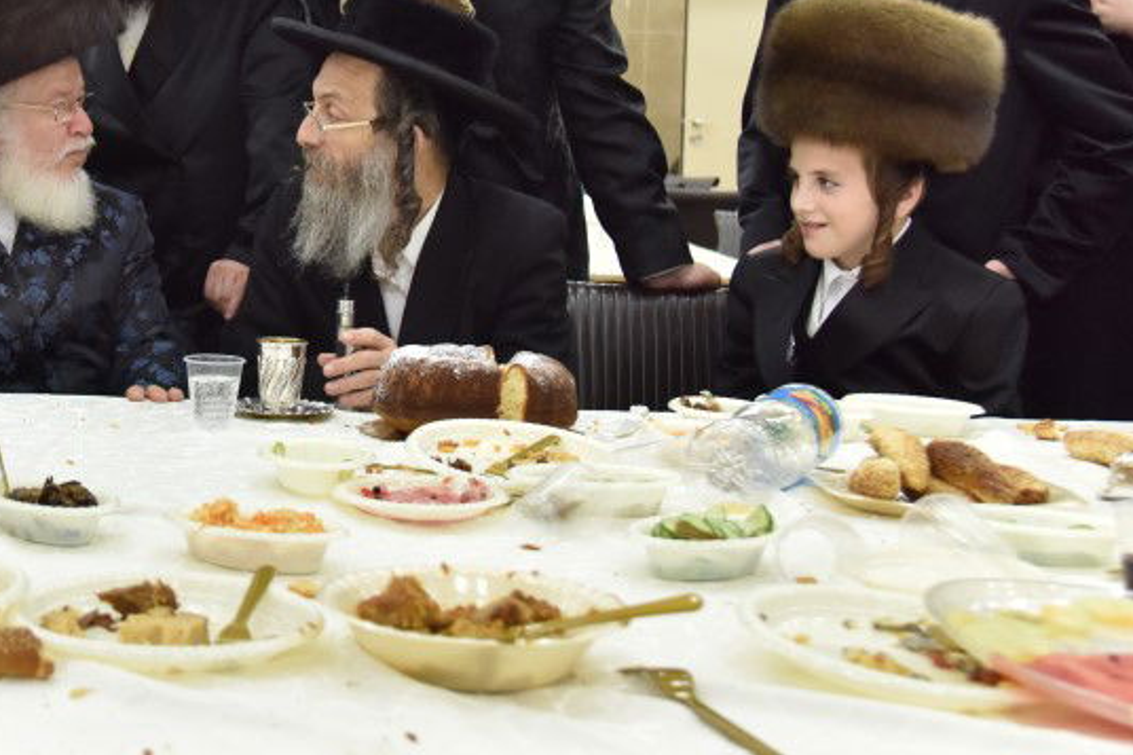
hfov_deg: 30.1
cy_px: 227
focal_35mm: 65
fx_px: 2045
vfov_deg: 20.8
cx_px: 188
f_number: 4
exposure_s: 1/200
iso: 1600
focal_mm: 34
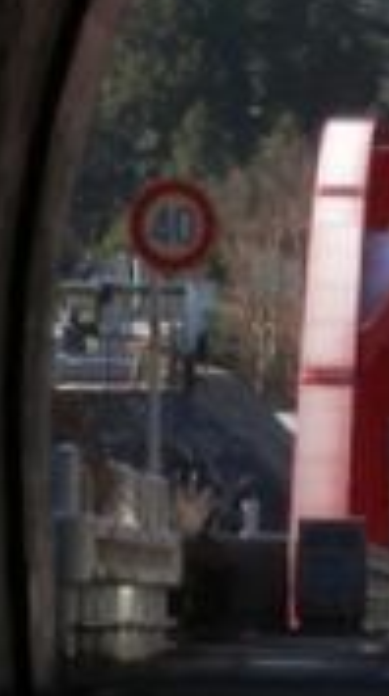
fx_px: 10534
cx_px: 1246
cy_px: 24
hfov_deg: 2.1
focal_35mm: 572
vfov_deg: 3.8
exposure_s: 1/160
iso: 80
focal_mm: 20.9
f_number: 5.2
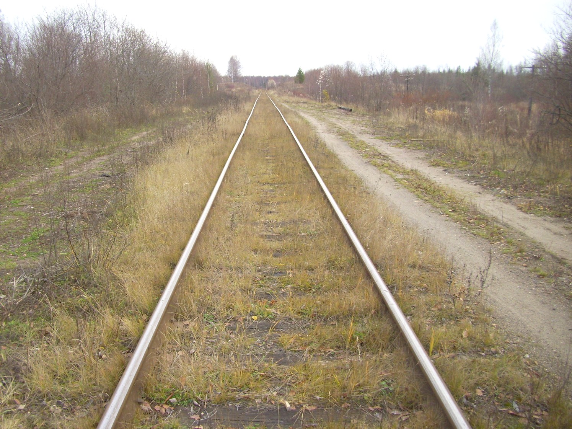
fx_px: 562
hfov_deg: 54.0
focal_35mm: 34
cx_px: 286
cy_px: 214
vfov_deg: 41.8
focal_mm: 5.7
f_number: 2.9
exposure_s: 1/80
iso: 80
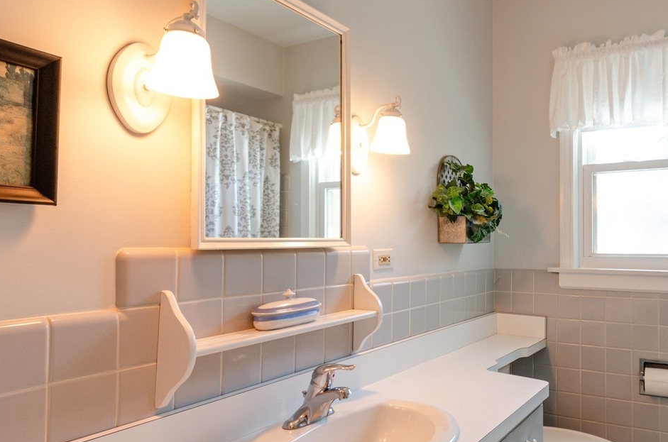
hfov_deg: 66.7
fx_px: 481
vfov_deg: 49.2
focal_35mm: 26
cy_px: 248
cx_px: 470
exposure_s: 1/13
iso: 200
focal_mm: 10
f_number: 8
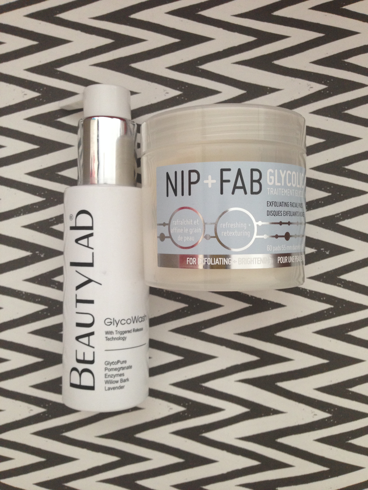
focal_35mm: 33
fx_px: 468
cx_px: 184
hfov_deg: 42.9
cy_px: 245
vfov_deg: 55.4
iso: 125
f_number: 2.4
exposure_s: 1/20
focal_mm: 4.12
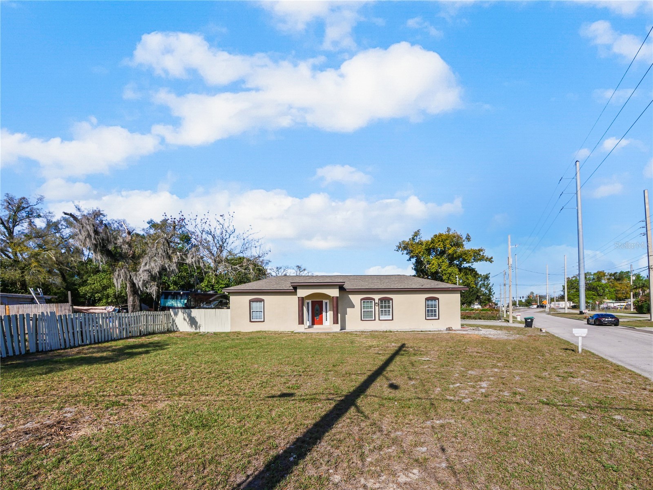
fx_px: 264
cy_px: 245
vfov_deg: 85.7
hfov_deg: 102.1
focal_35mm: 14
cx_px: 326
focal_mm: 7
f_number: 11
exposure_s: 1/1600
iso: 200
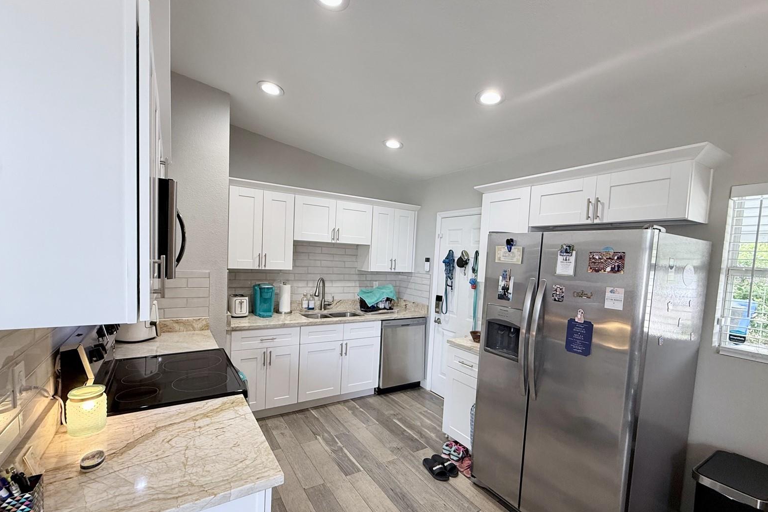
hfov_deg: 100.4
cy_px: 278
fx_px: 320
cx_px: 377
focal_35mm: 15
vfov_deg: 77.2
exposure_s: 1/120
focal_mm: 2.22
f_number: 2.2
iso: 200
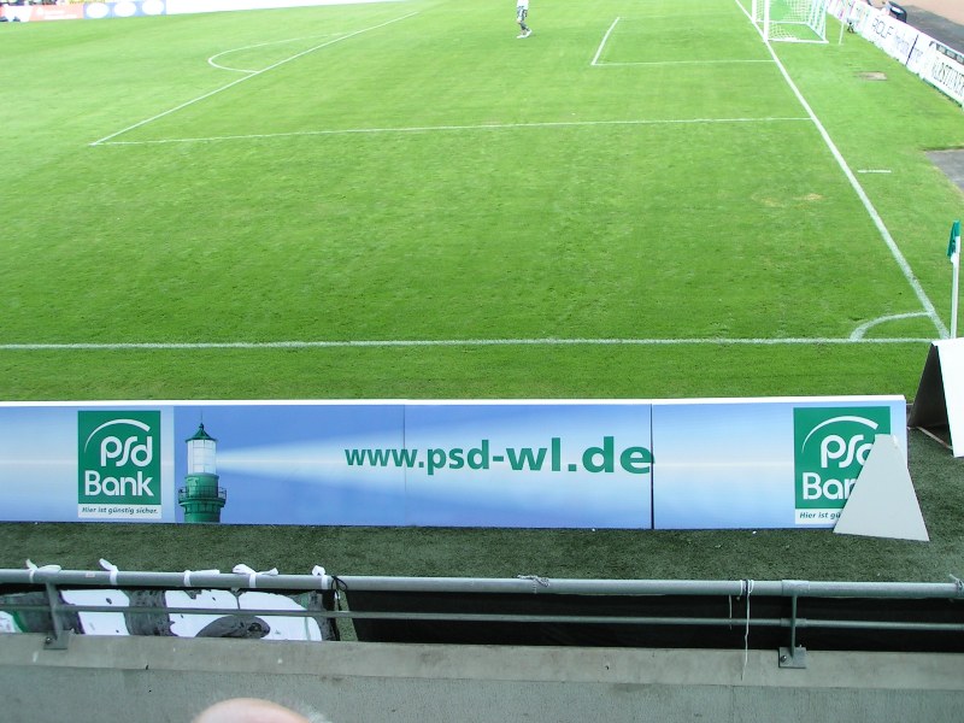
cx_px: 482
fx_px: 1253
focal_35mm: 45
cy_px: 362
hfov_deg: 42.1
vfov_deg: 32.2
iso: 50
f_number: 5
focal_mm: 6.9
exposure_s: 1/125
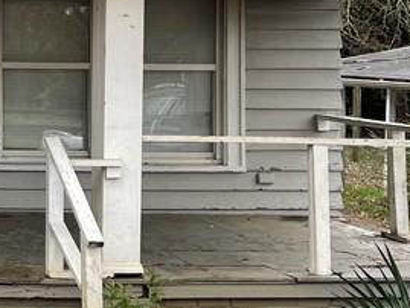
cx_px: -250
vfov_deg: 14.9
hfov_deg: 17.3
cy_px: 63
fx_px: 1173
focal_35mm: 99
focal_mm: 5.1
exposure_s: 1/204
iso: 32
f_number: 1.6
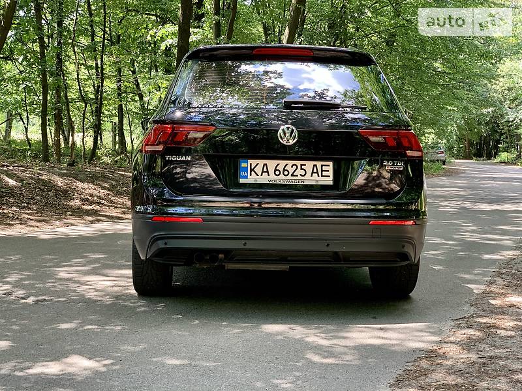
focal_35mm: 52
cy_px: 196
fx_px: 784
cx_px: 261
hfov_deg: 36.8
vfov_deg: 28.0
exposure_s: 1/122
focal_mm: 6
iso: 80
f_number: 2.4
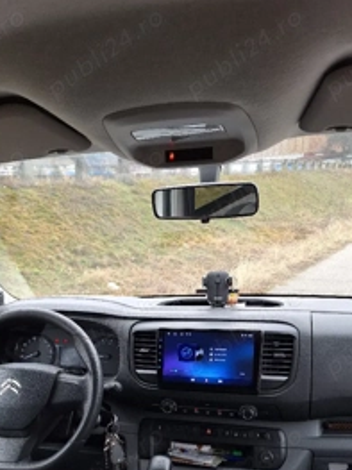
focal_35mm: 35
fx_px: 475
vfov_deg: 50.4
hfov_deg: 40.5
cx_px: 141
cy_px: 354
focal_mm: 5.54
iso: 50
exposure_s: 1/50
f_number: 1.8
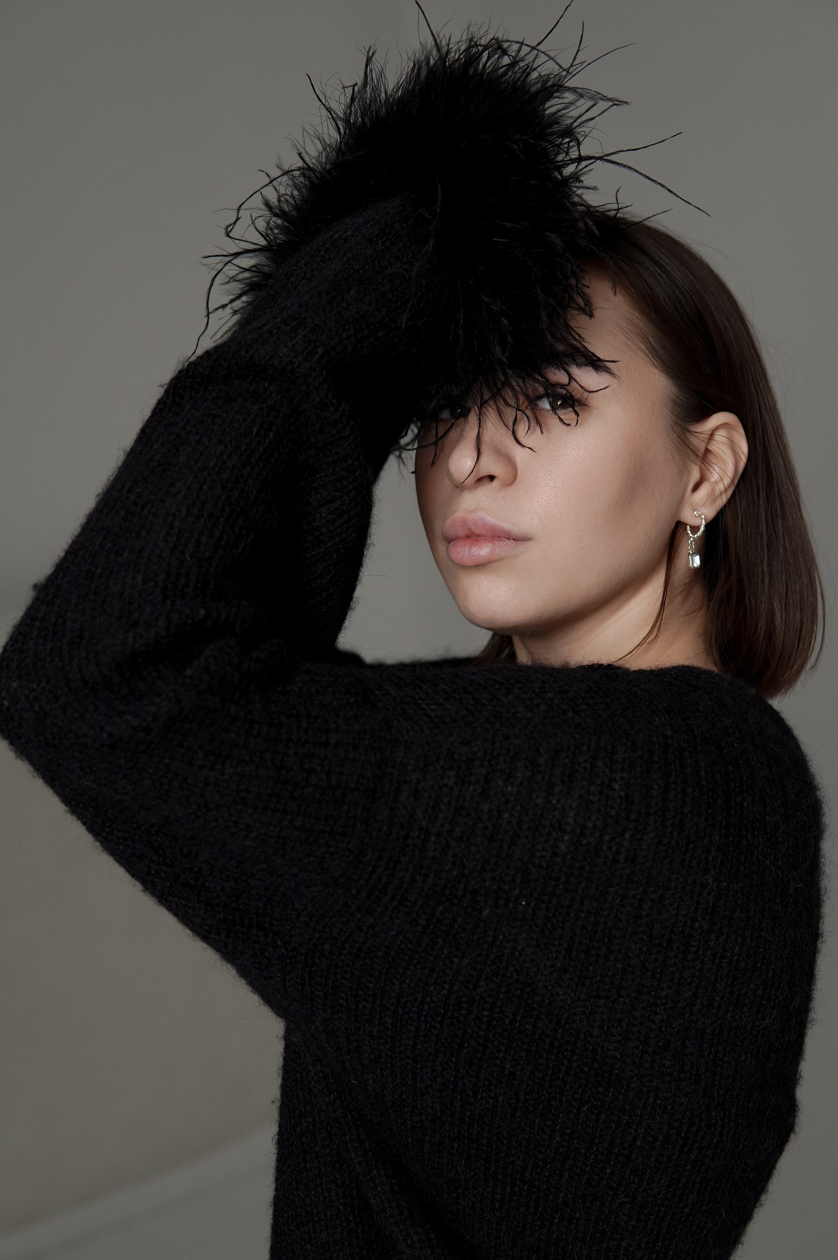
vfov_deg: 43.6
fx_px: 1574
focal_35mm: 45
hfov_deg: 29.8
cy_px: 630
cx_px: 419
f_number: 3.2
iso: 1250
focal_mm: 30
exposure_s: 1/400
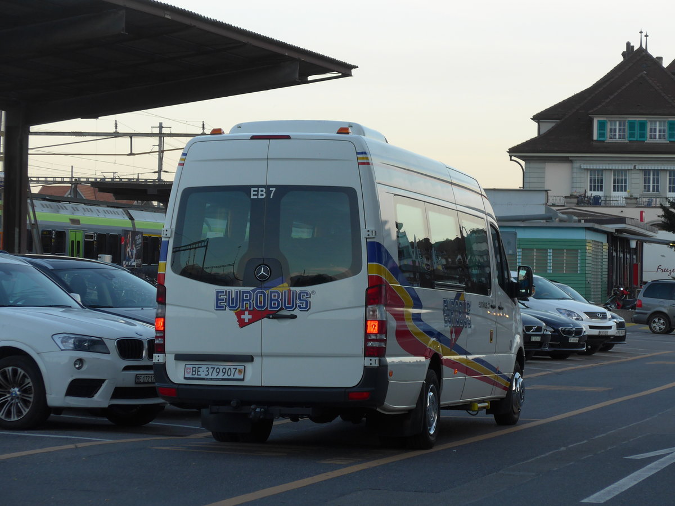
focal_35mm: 117
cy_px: 253
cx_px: 338
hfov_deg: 16.8
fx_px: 2281
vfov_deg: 12.7
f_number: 5
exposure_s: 1/80
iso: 125
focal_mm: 22.9
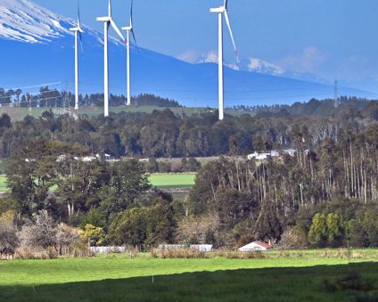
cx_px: -130
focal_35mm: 412
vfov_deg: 3.8
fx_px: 4608
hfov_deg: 4.7
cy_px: 128
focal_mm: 155
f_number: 8
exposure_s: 1/2500
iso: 400
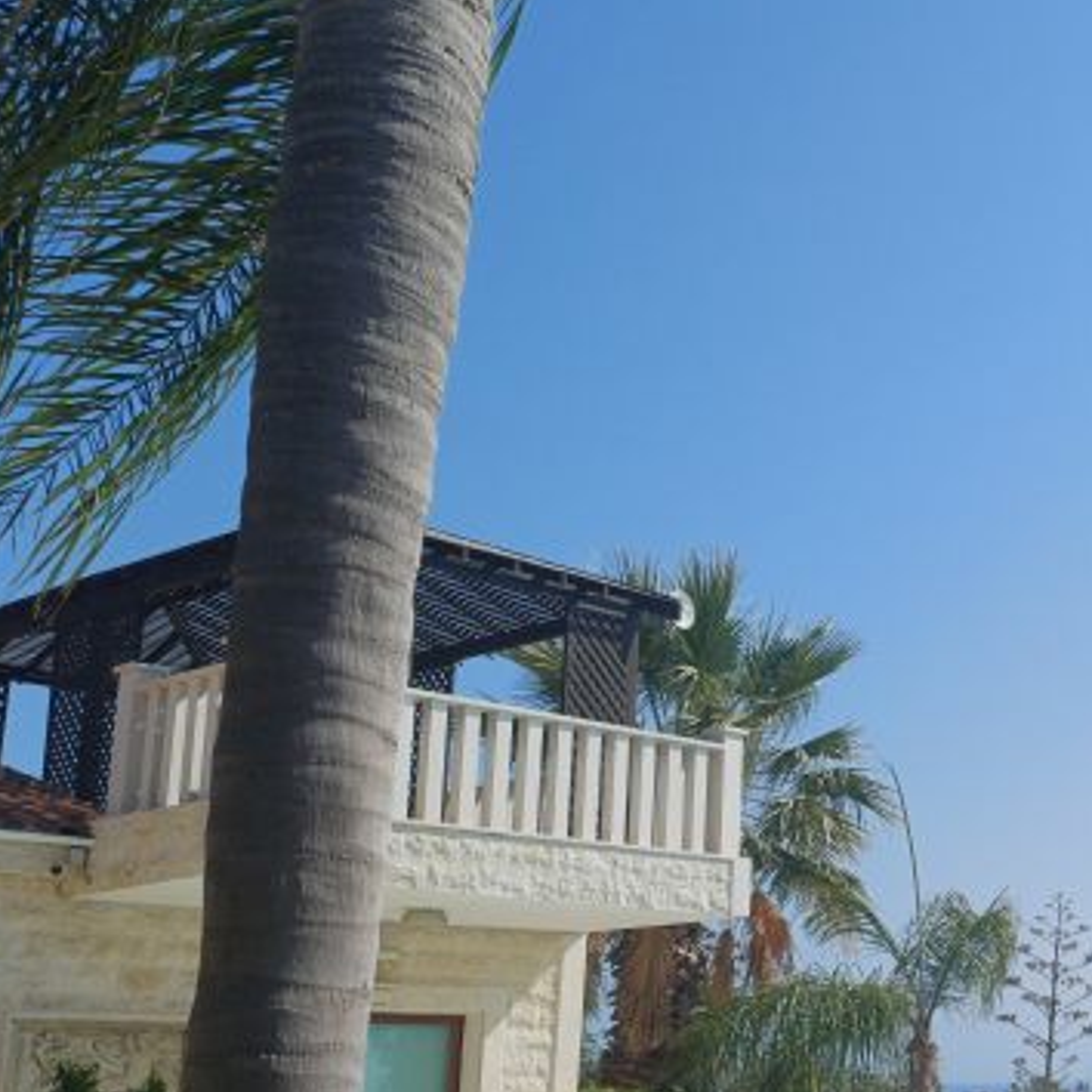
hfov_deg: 31.8
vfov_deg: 33.8
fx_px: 1785
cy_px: 700
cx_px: 1058
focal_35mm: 50
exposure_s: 1/2088
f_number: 1.8
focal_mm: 4.65
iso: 50
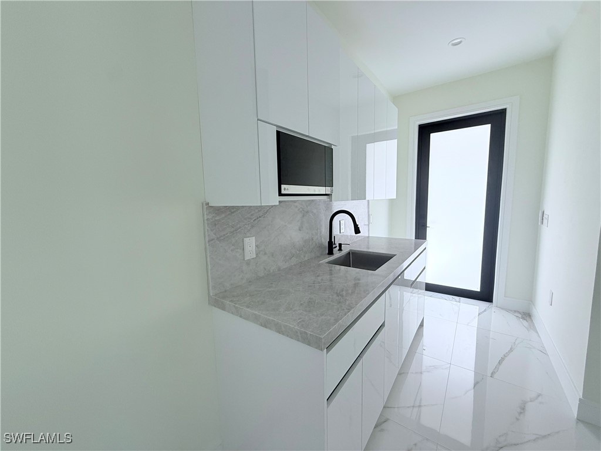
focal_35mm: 14
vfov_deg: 85.7
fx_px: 243
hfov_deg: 102.1
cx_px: 300
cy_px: 226
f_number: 2.2
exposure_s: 1/99
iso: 160
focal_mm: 2.22
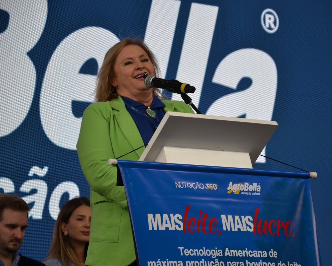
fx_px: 1755
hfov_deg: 10.8
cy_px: 133
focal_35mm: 179
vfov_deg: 8.7
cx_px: 195
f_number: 5.6
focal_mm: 105
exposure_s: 1/125
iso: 100
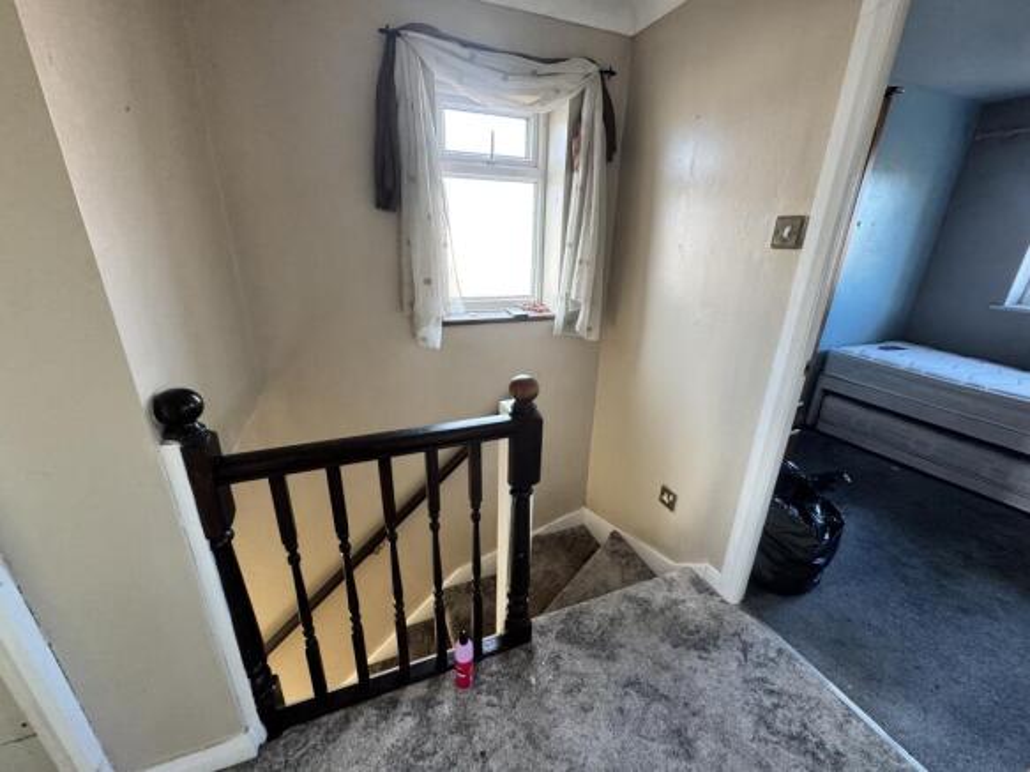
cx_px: 515
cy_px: 386
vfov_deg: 85.7
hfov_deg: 102.1
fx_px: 416
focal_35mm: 14
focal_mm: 2.22
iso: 200
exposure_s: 1/99
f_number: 2.2
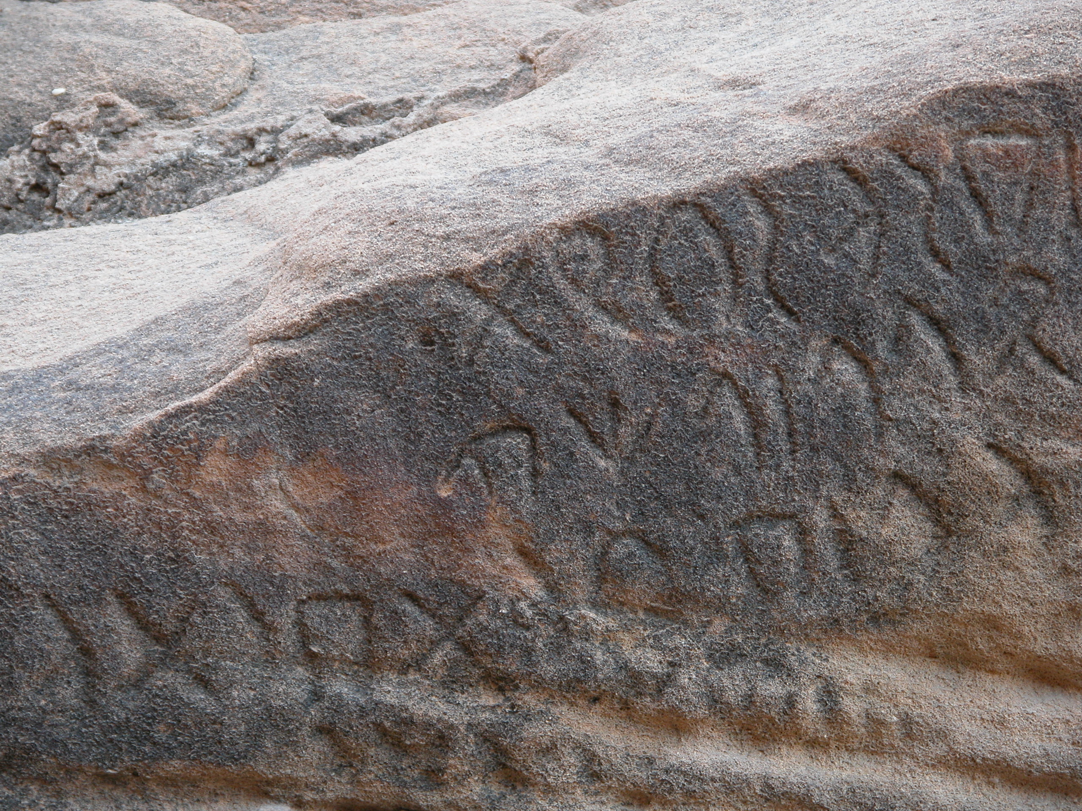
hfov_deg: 12.3
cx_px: 541
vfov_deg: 9.2
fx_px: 5032
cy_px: 406
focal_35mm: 161
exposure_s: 1/8.9
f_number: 3.9
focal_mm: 41.1
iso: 100
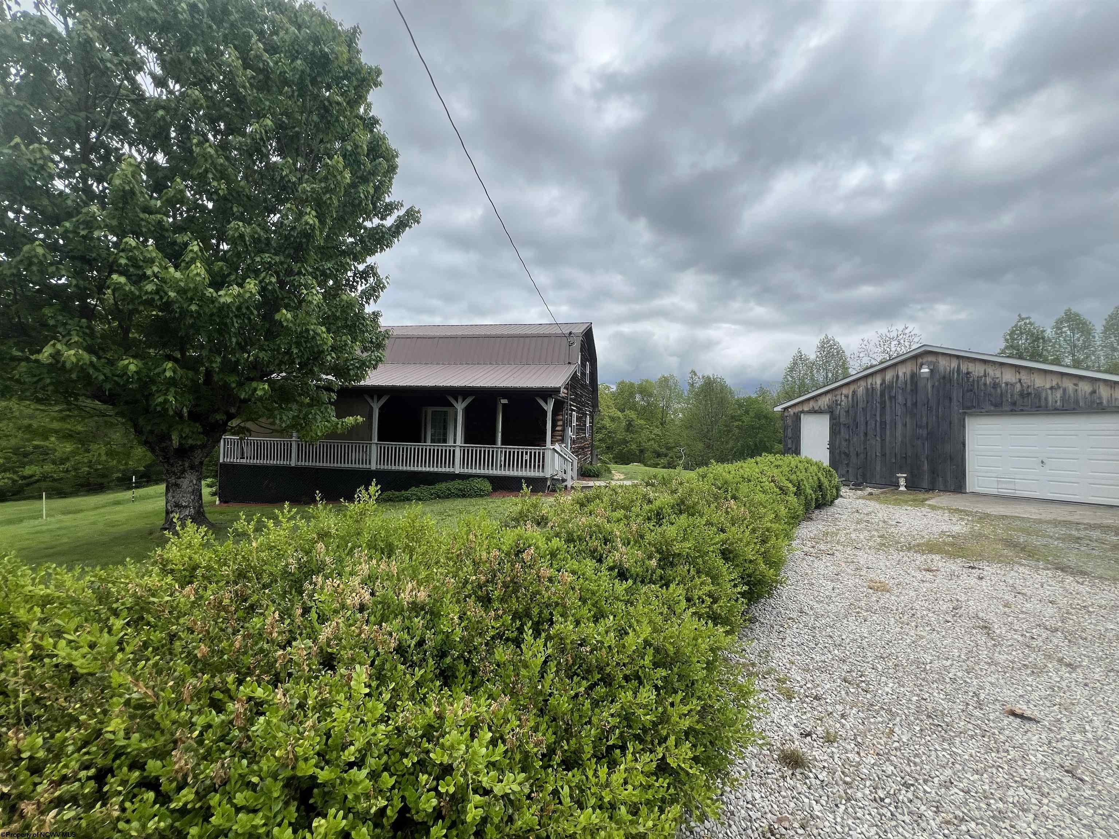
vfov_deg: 89.9
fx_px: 420
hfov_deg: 106.2
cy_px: 420
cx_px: 560
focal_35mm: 13
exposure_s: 1/1908
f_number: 1.8
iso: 32
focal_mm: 1.57
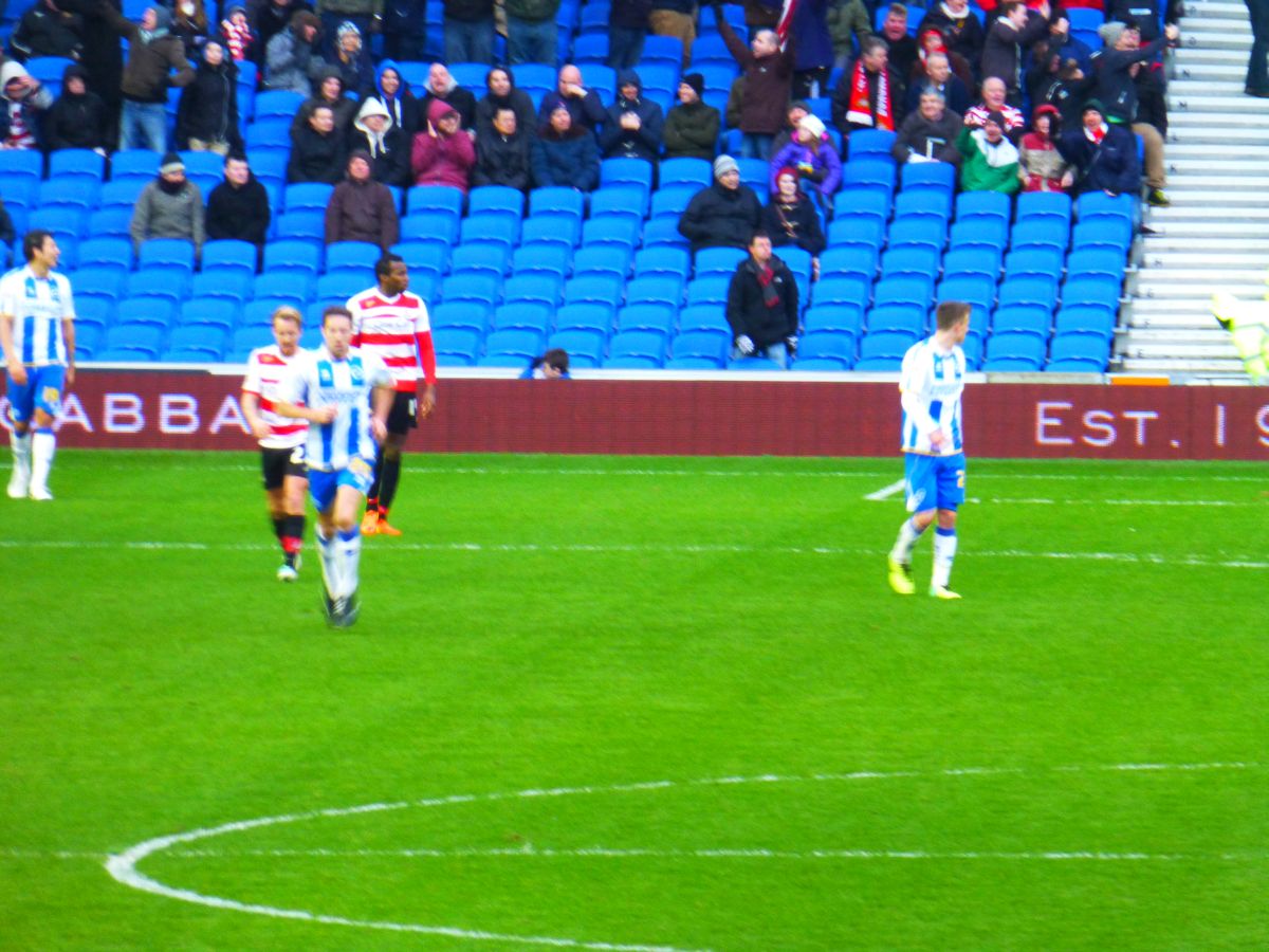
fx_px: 17596
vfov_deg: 3.1
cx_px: 634
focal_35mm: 480
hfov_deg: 4.1
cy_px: 476
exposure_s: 1/25
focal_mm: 86
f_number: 6.4
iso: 400
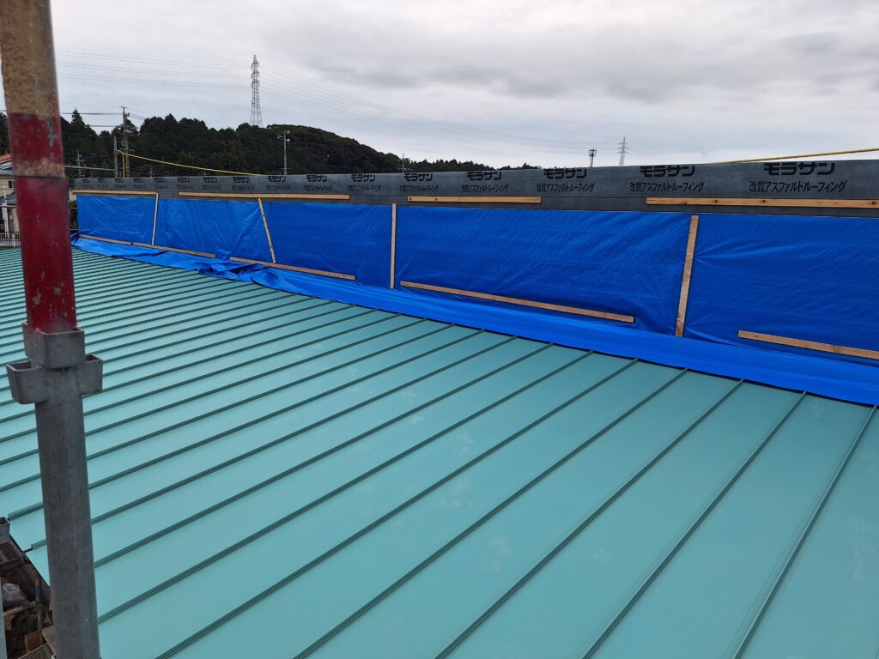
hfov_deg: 73.9
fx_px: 584
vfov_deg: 58.9
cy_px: 330
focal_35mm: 23
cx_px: 440
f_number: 1.8
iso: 40
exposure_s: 1/281
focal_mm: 5.54
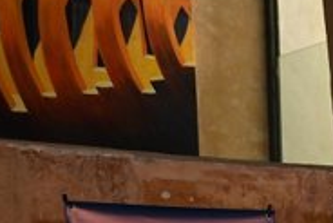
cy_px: 393
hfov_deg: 10.8
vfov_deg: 7.4
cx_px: 563
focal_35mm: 180
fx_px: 1666
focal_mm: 32
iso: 1800
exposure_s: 1/125
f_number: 4
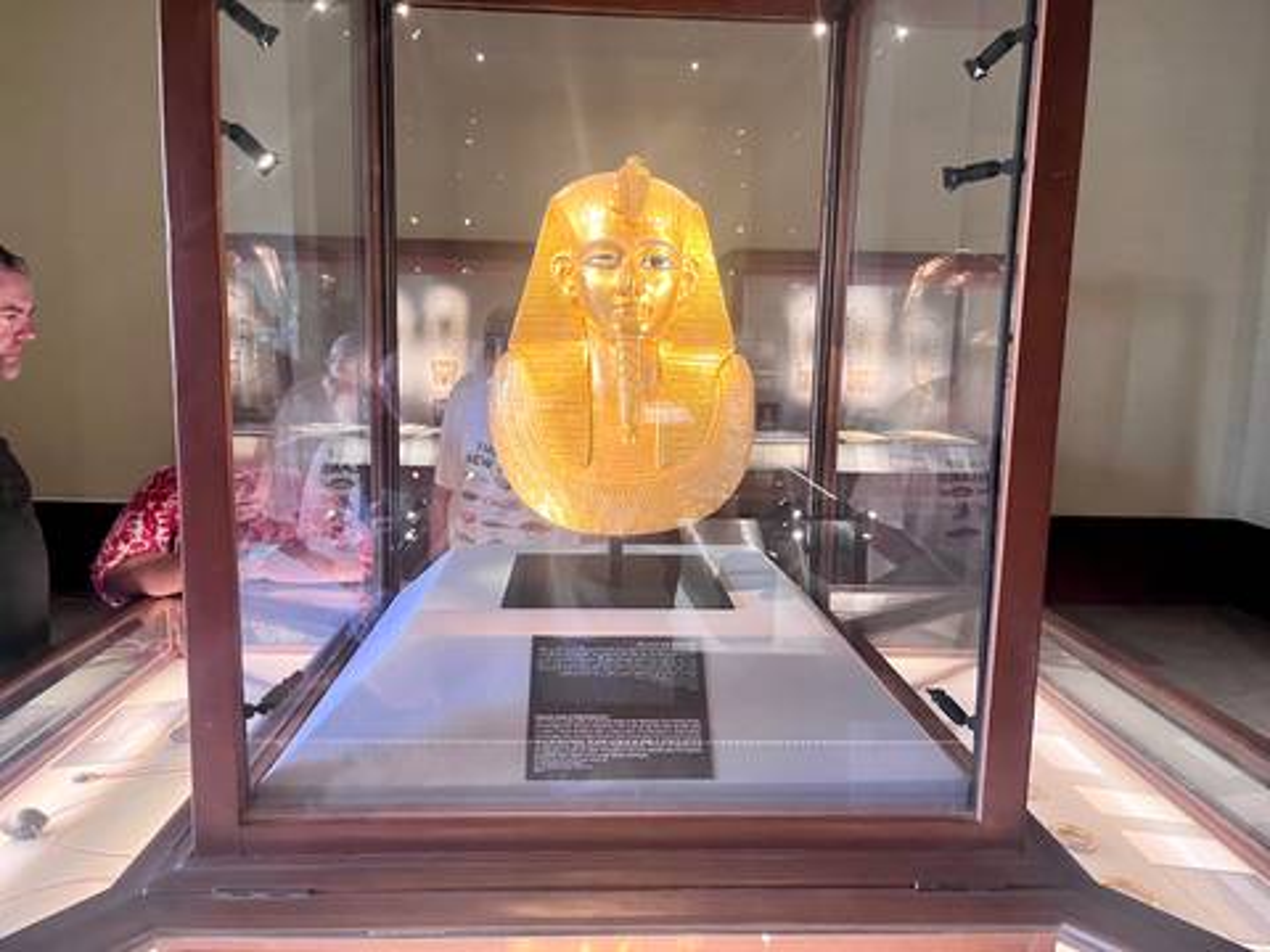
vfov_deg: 53.1
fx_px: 954
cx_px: 635
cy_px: 476
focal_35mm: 26
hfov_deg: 67.3
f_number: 1.6
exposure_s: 1/60
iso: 400
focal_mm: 5.1
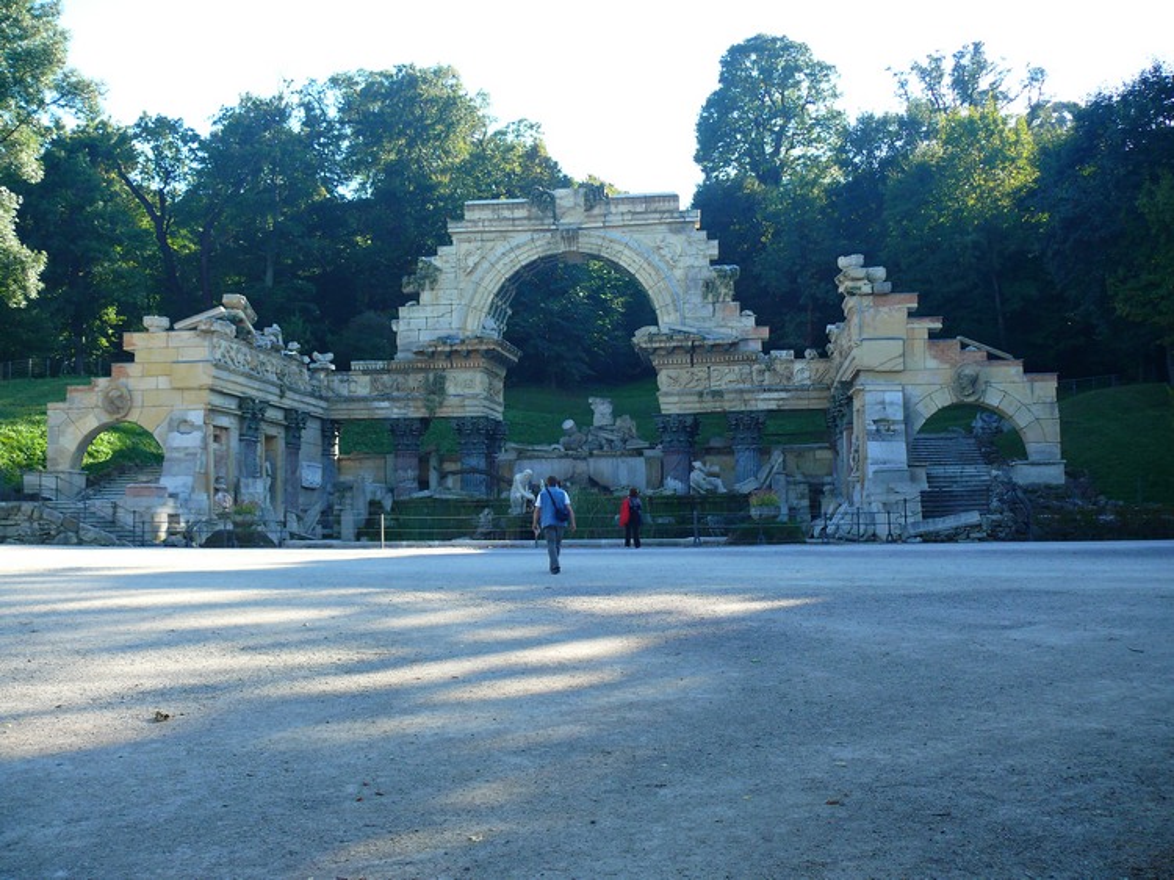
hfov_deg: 52.6
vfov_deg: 40.7
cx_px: 587
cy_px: 440
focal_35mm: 35
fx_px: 1187
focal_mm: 7.4
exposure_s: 1/100
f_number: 2.8
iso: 100
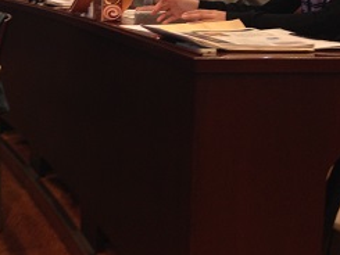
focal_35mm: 66
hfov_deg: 28.0
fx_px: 649
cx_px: 19
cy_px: 26
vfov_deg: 21.8
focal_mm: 4.12
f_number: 2.4
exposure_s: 1/20
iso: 160
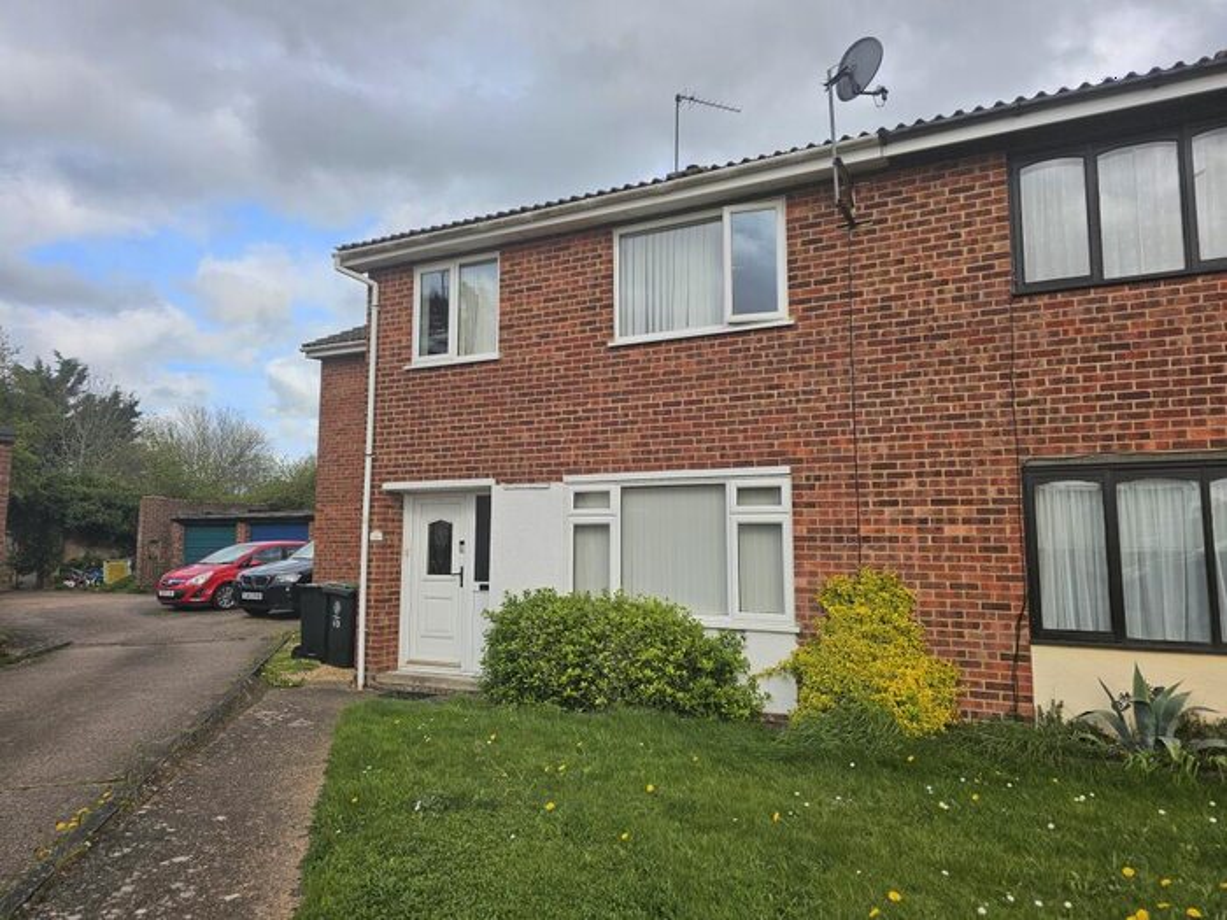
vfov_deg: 58.9
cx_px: 614
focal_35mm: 23
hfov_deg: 73.9
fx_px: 815
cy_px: 460
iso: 10
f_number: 1.7
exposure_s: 1/492
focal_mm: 6.3
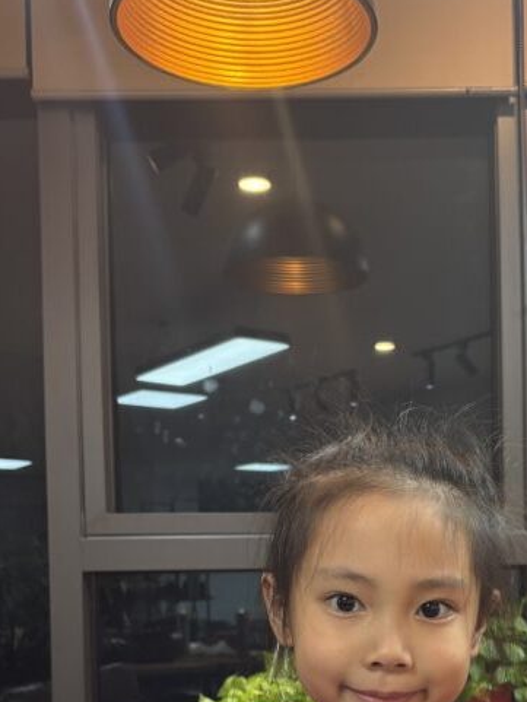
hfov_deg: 26.8
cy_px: 606
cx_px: 381
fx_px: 1096
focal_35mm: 54
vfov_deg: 34.0
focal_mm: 5.96
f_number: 1.6
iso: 80
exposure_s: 1/50
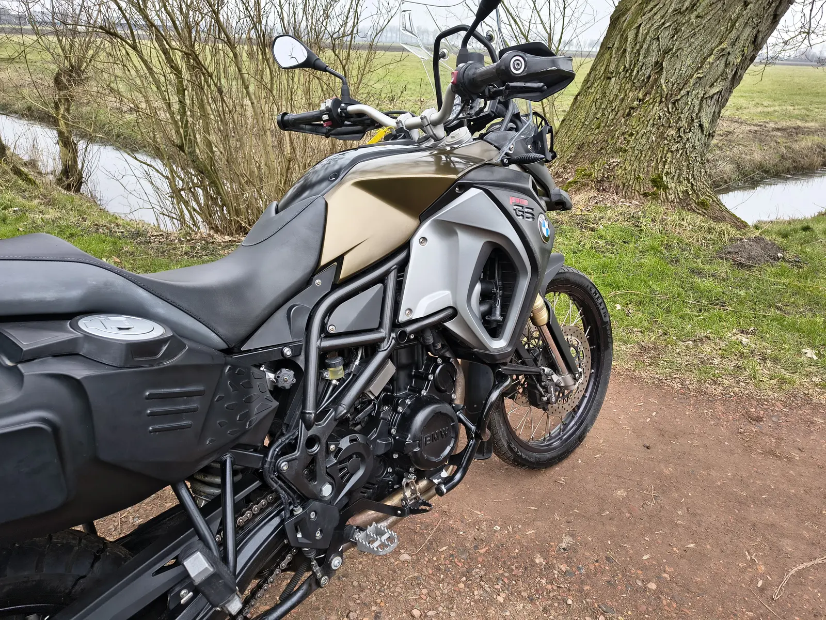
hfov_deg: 71.6
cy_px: 310
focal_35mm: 24
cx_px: 413
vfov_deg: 56.8
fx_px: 573
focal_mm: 5.56
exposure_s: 1/134
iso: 100
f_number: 1.8
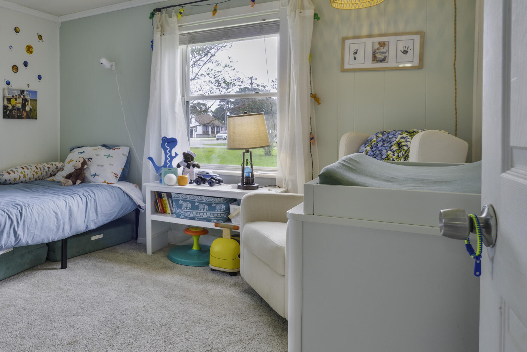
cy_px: 189
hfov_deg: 65.6
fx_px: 377
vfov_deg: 49.9
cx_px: 133
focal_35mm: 26
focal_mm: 11
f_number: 5.6
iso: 400
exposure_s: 1/10
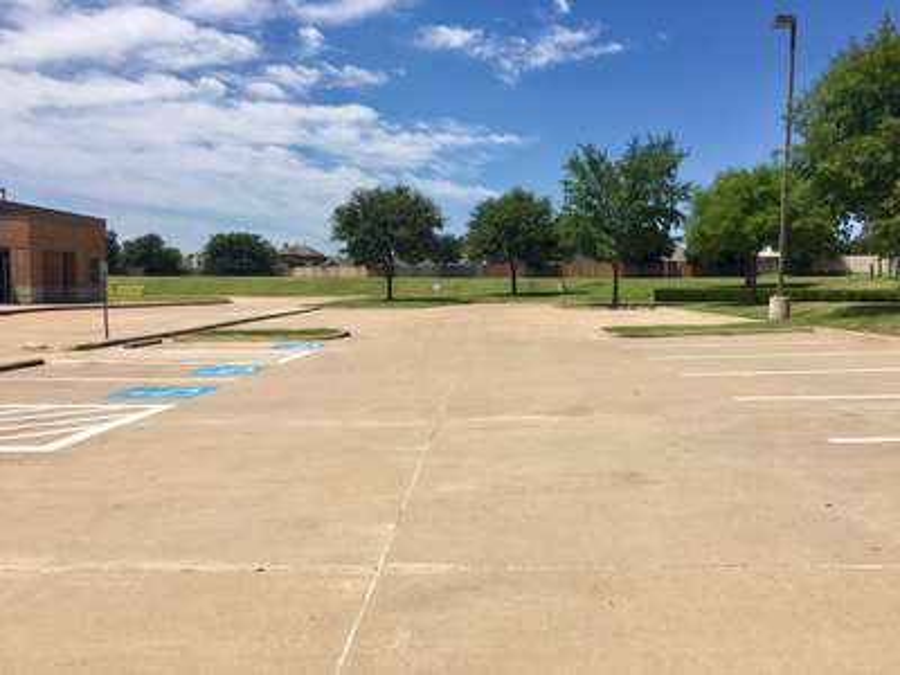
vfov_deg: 48.2
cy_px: 338
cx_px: 450
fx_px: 754
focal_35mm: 29
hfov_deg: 61.7
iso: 25
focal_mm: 4.15
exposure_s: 1/2849
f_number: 2.2
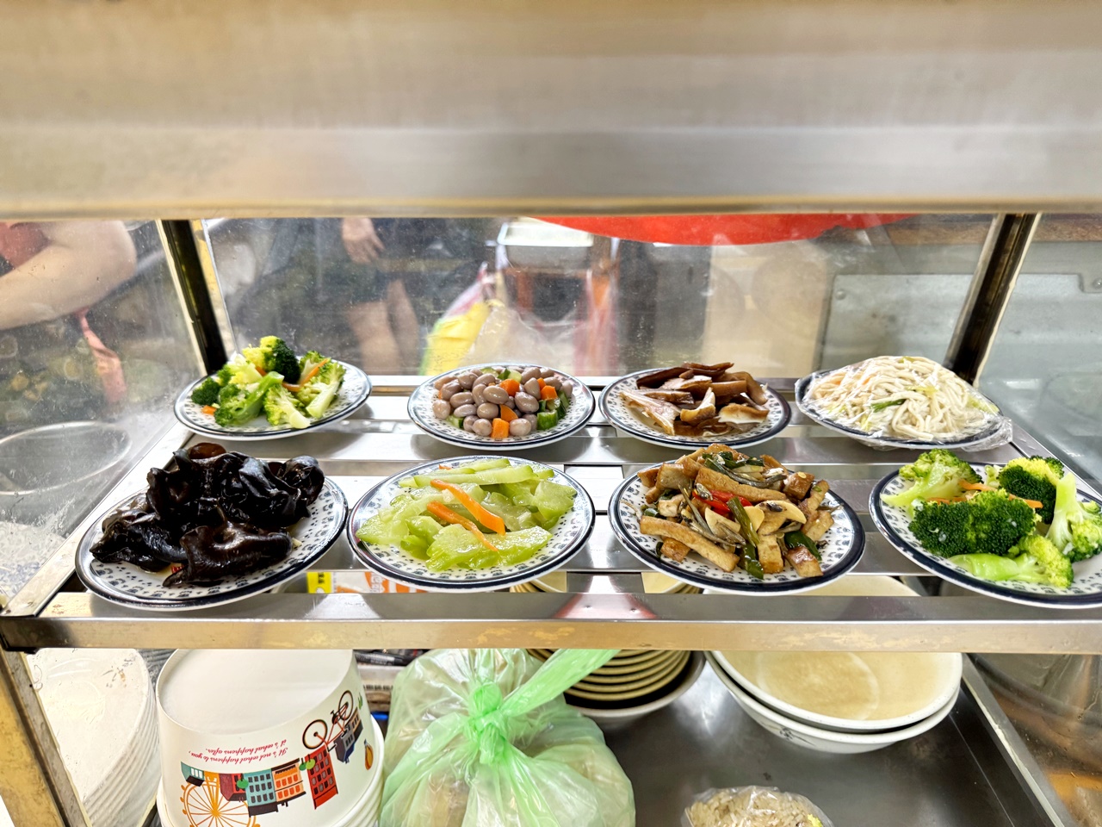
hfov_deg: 71.6
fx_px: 764
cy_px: 414
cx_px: 551
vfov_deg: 56.8
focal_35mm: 24
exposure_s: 1/60
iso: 160
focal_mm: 6.76
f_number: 1.78
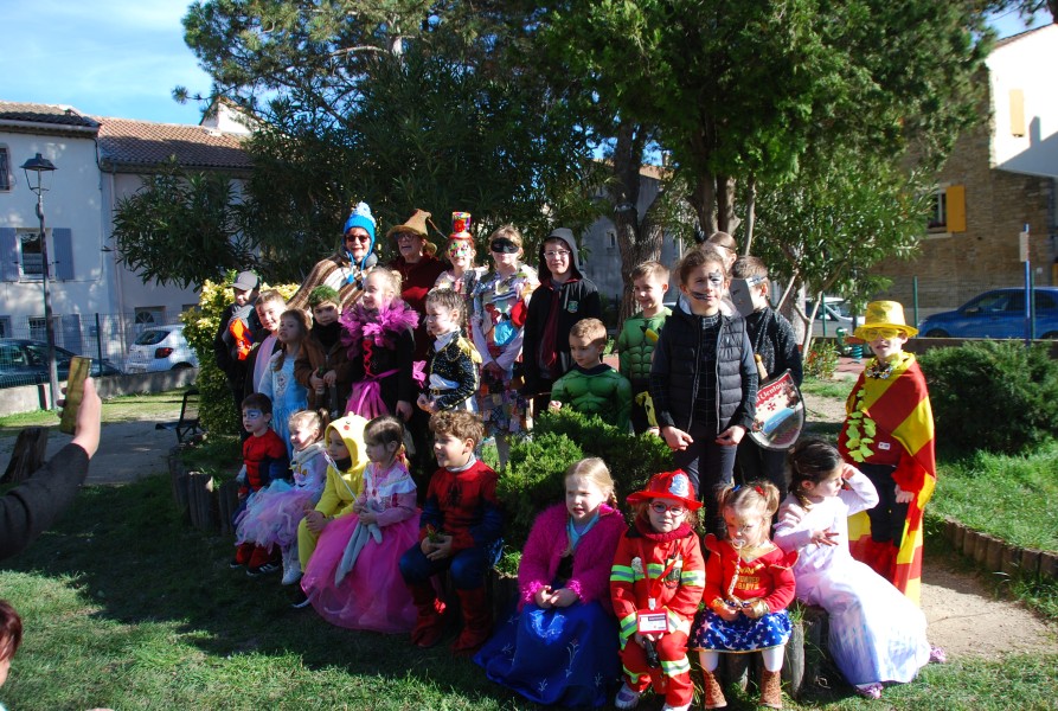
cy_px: 356
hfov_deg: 67.3
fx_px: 795
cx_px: 529
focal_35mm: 27
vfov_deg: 48.2
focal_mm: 18
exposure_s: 1/200
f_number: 8
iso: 200
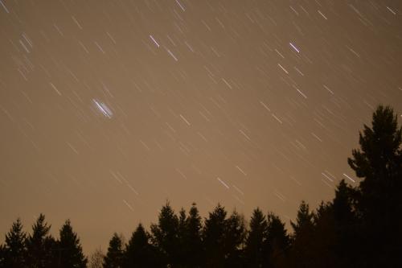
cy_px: 134
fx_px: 586
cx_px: 201
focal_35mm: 52
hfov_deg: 37.9
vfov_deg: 25.7
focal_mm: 35
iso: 100
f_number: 1.8
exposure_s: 360
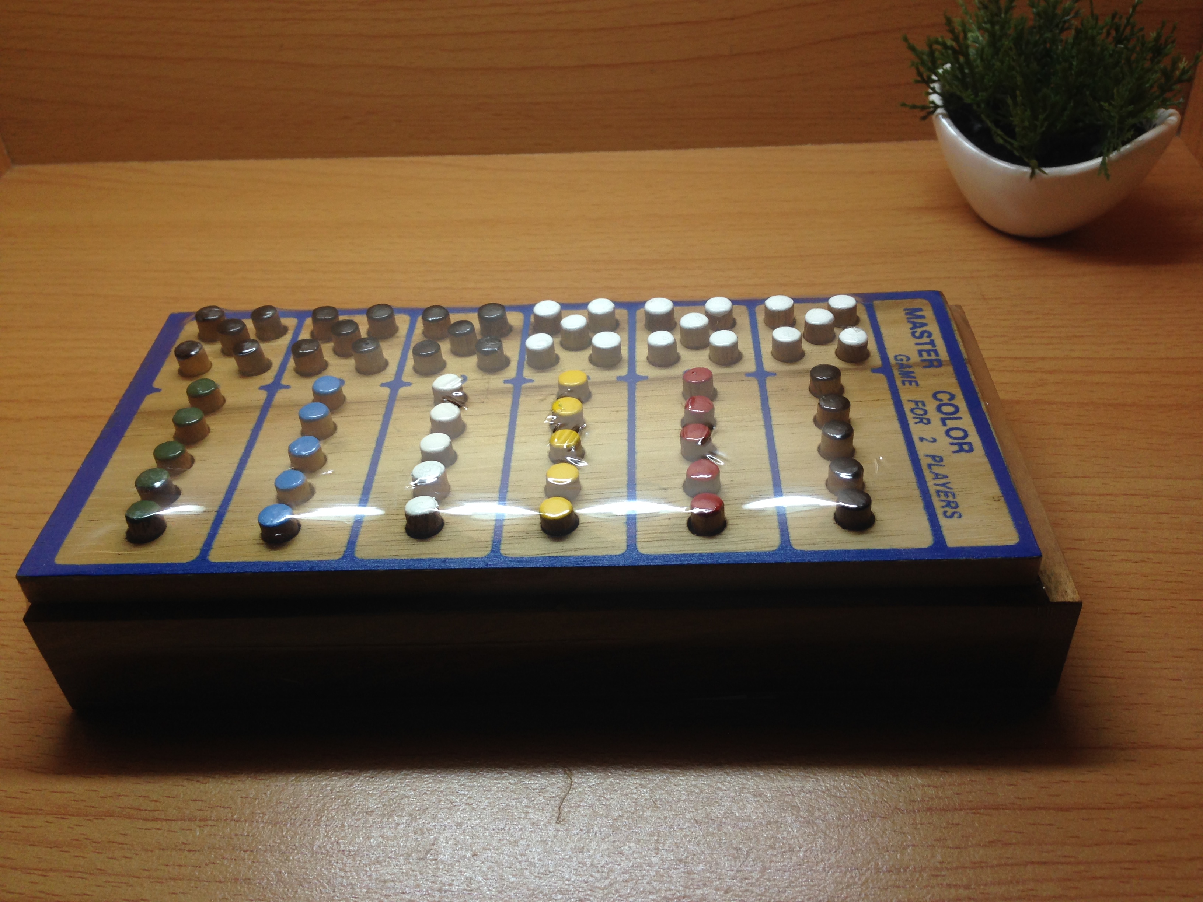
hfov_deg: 55.4
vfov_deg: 42.9
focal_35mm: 33
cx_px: 602
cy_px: 451
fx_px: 1147
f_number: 2.4
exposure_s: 1/30
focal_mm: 4.12
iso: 50
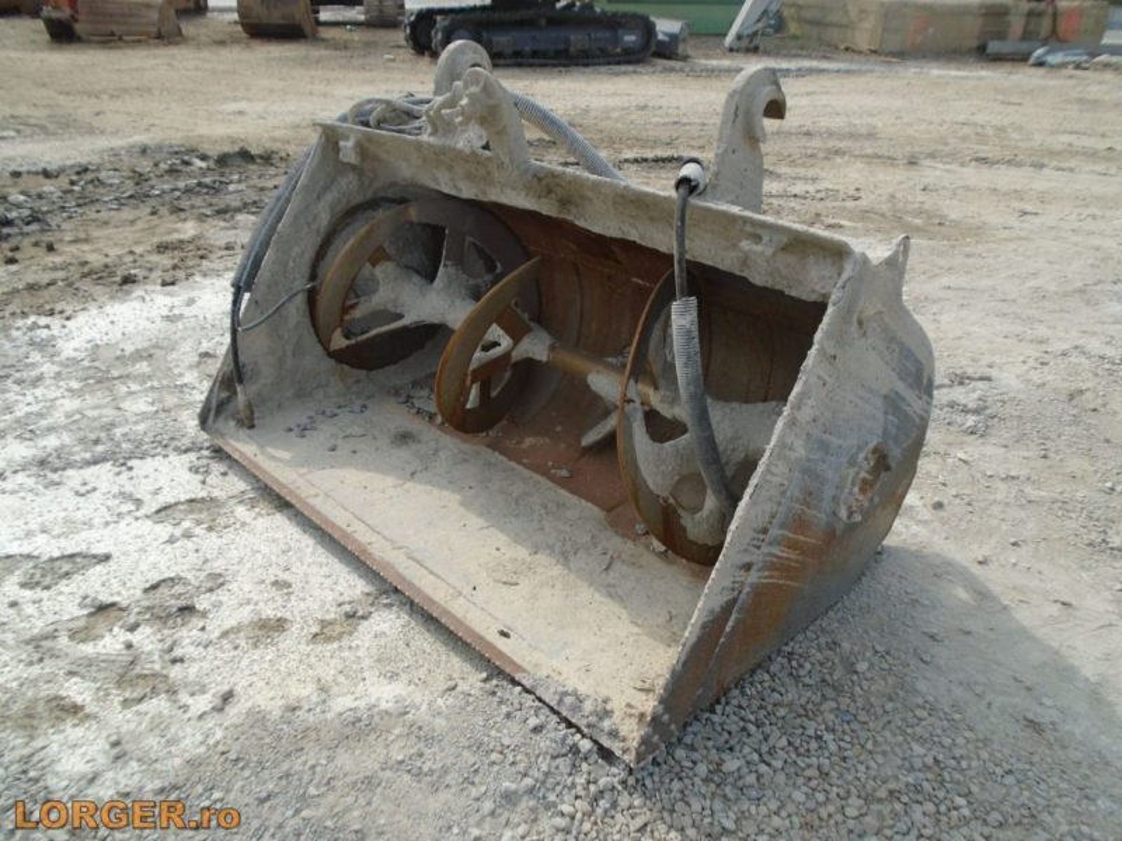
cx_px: 561
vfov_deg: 53.1
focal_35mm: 26
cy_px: 420
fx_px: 843
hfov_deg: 67.3
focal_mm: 4.6
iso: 100
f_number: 3.2
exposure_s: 1/1000
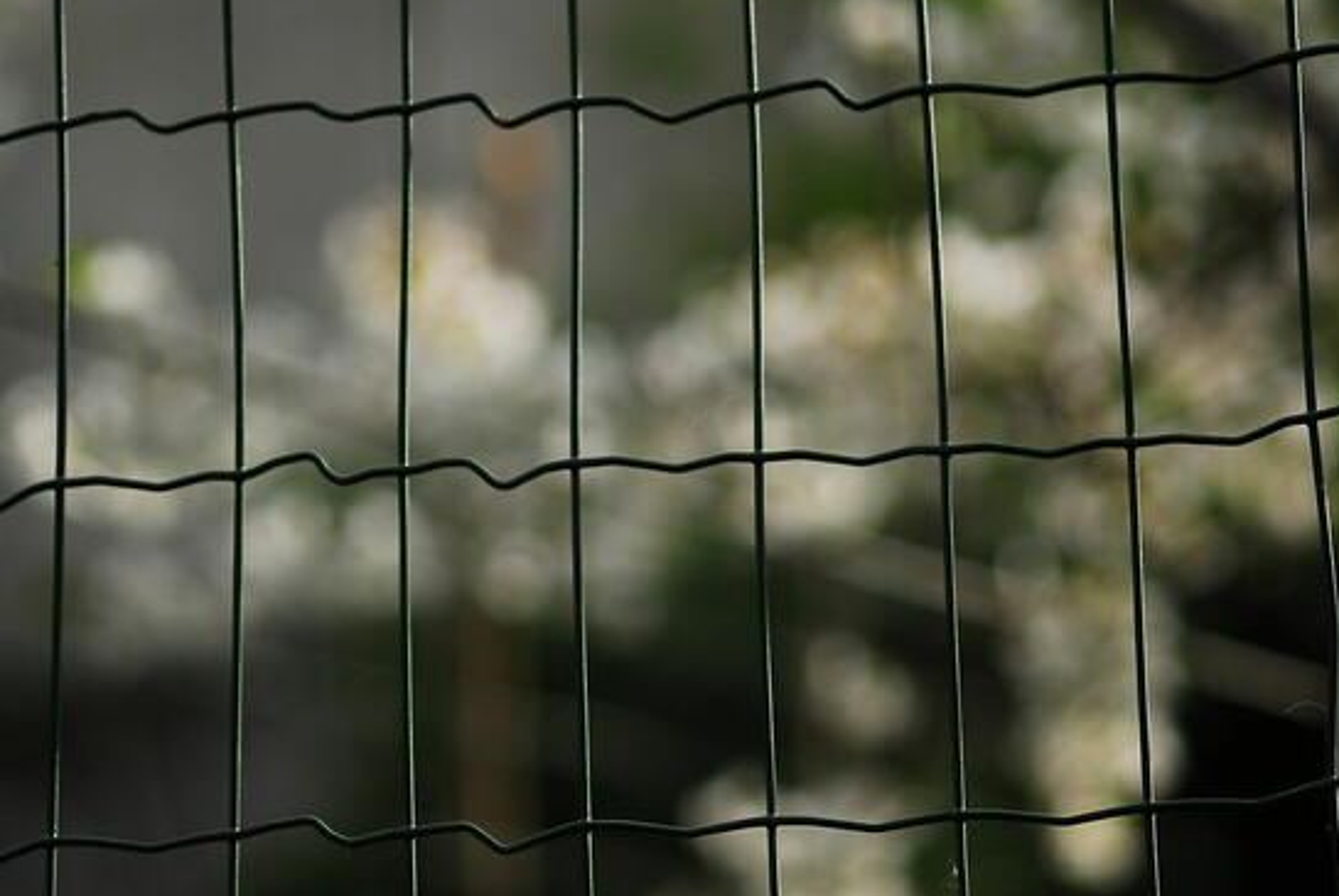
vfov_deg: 7.9
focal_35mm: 174
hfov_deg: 11.8
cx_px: 619
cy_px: 430
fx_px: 6464
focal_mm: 105
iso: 100
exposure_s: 1/800
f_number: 2.8
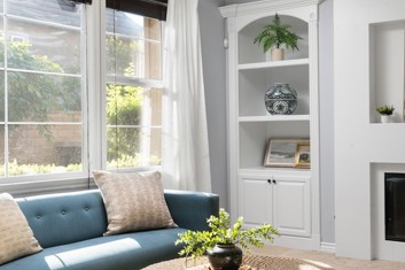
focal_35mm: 49
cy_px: 126
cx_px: 228
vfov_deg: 27.5
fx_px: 551
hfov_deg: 40.3
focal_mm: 27
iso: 1600
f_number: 22
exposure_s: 1/15
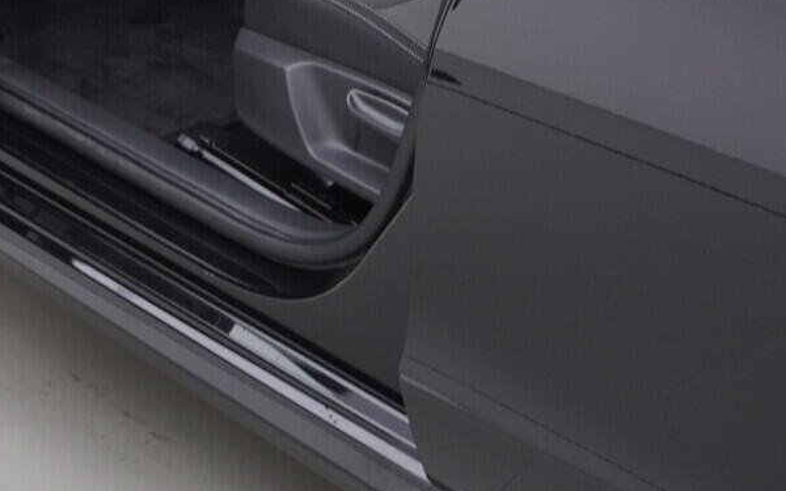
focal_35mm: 88
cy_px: -123
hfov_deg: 22.3
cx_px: -75
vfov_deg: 14.3
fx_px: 1885
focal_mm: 24
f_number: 3.5
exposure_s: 1/60
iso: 125
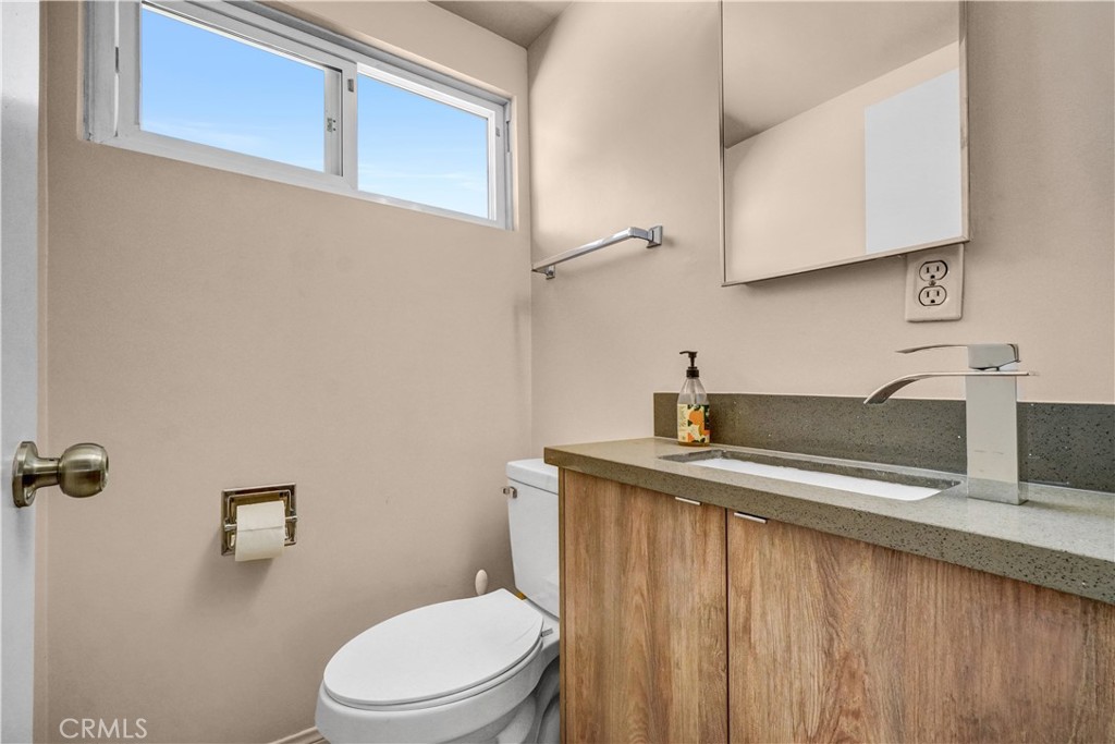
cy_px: 372
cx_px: 558
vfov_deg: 77.3
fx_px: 465
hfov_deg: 100.4
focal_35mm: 15
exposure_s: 1/30
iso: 1250
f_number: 11
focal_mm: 10
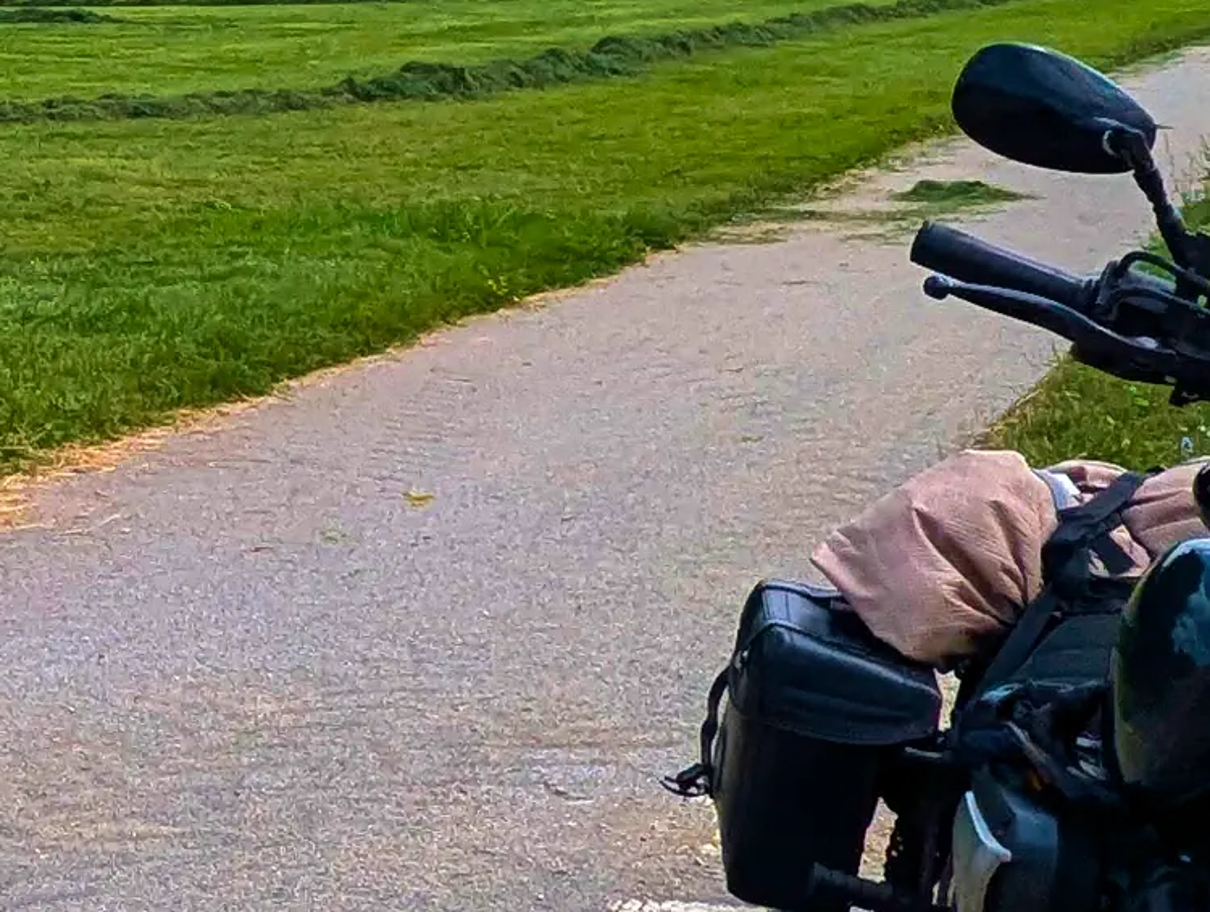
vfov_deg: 16.5
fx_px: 3046
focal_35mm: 87
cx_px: -413
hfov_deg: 20.3
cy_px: -68
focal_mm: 2.35
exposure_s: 1/2584
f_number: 2.2
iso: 49
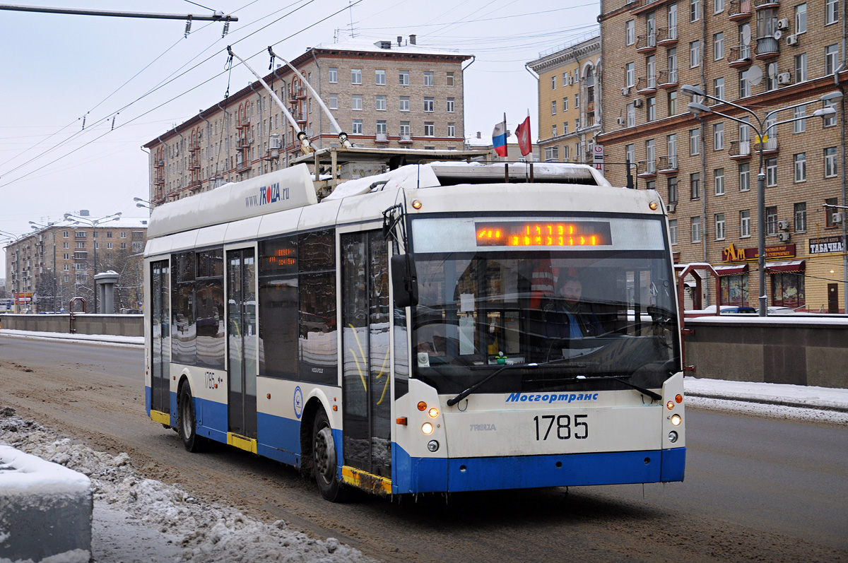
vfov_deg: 20.1
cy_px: 282
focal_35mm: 68
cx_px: 424
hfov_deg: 29.9
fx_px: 1588
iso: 400
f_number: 5
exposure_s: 1/250
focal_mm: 45
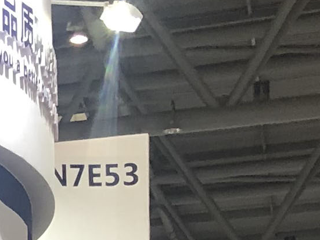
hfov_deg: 8.2
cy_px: 592
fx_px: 1895
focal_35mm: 205
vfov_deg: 6.8
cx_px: -656
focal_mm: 4
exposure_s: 1/33
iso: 32
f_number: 1.8
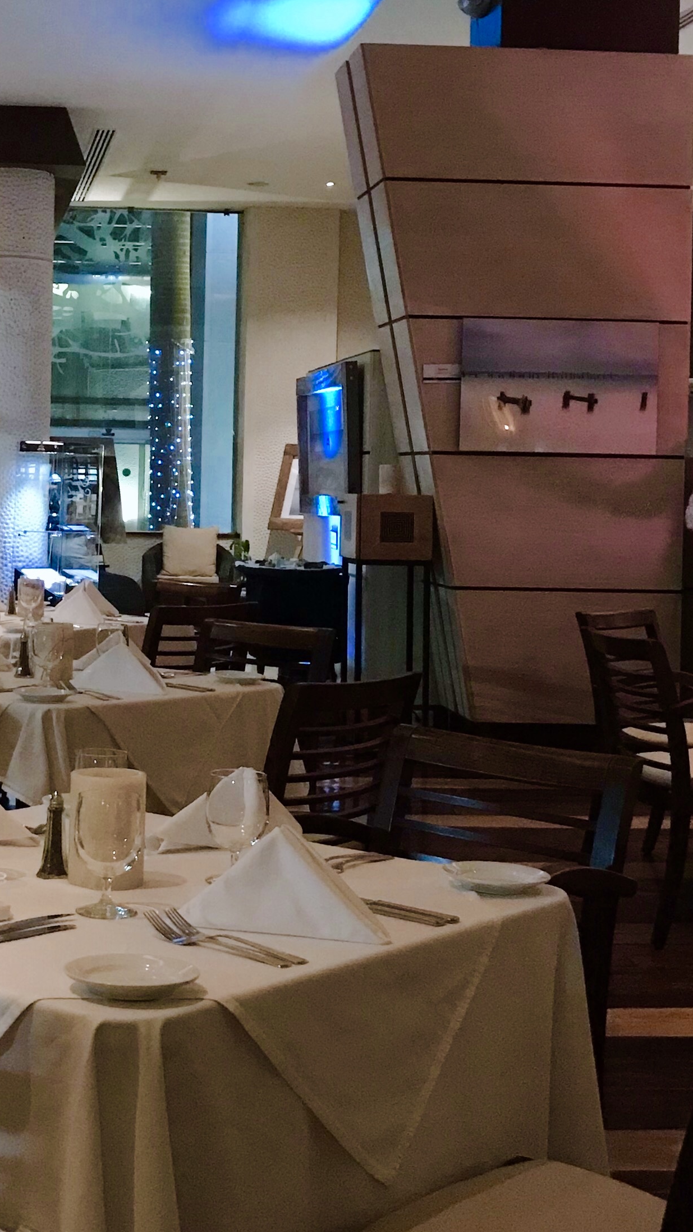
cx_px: 105
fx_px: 1830
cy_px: 501
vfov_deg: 37.1
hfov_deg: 21.1
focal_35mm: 56
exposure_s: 1/4
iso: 160
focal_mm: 3.99
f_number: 1.8
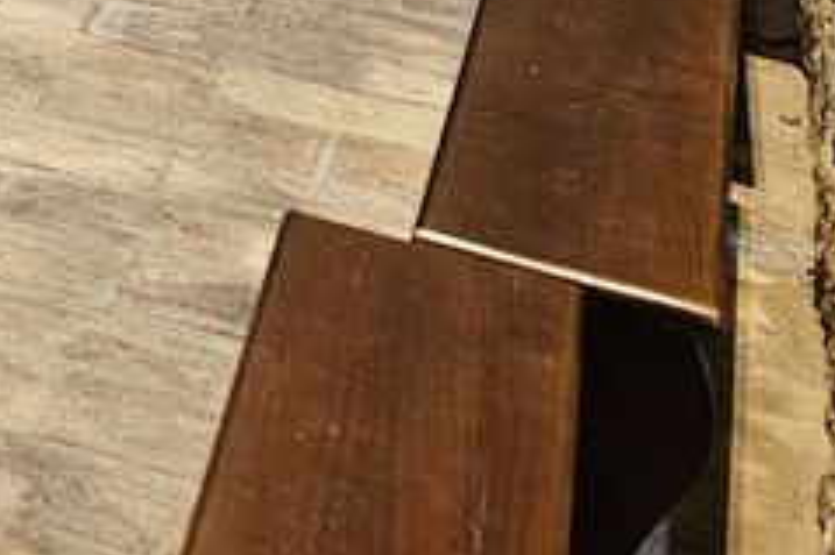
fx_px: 2781
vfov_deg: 10.1
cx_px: -996
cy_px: -719
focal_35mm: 120
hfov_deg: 13.7
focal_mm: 5.4
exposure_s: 1/25
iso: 640
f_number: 1.8
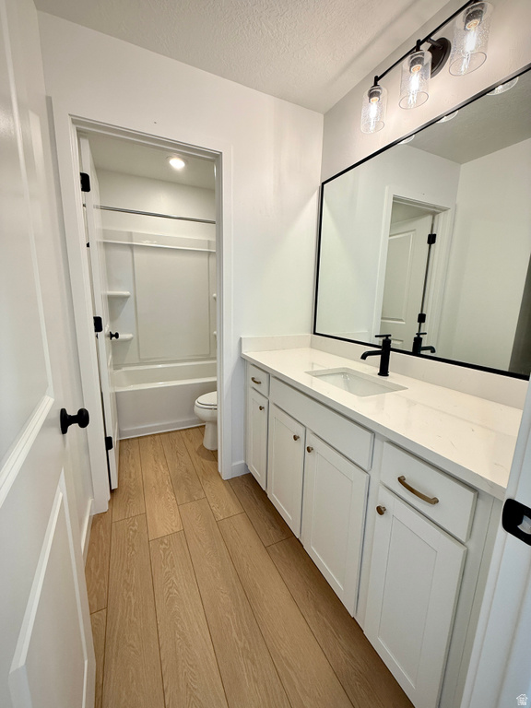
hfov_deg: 85.7
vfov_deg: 102.1
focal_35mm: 14
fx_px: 286
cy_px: 354
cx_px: 266
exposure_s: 1/120
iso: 80
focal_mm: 2.22
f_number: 2.2
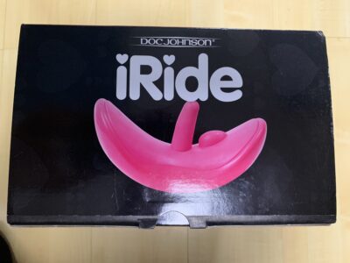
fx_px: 263
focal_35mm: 26
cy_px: 132
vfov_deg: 53.1
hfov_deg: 67.3
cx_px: 175
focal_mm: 4.25
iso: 400
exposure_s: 1/40
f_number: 1.8
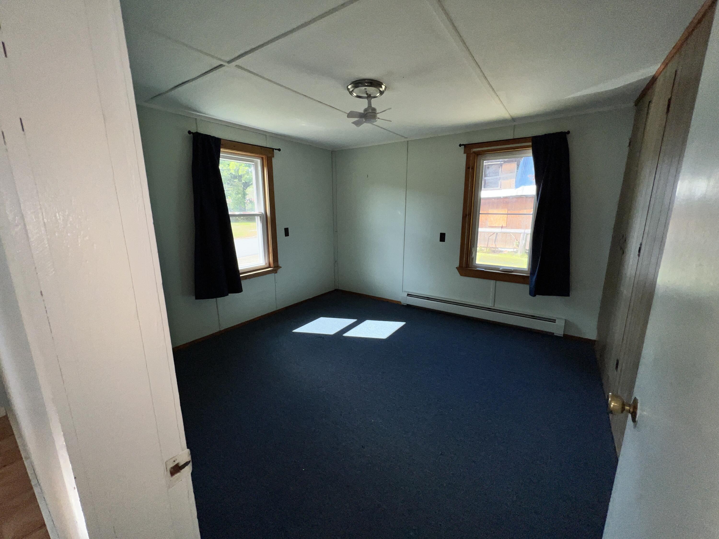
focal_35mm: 13
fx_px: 270
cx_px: 360
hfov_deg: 106.2
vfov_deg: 89.9
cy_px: 270
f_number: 1.8
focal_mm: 1.57
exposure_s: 1/288
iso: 25
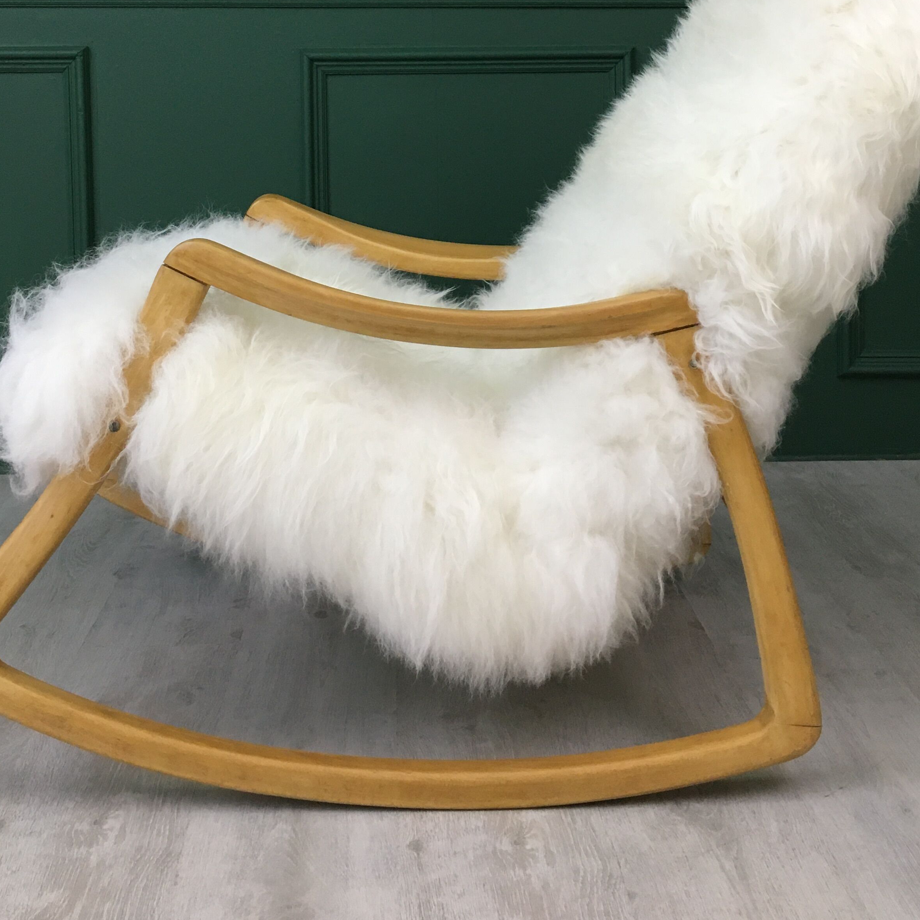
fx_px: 1323
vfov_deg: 36.7
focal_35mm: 44
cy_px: 152
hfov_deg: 38.3
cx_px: 453
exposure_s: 1/33
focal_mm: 4.15
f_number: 2.2
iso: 125
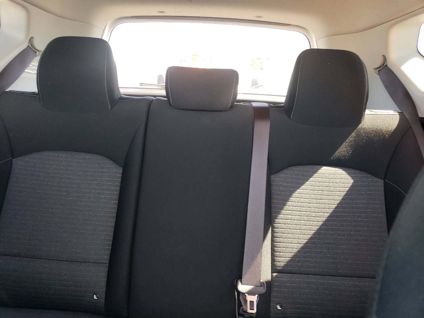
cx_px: 212
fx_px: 318
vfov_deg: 53.1
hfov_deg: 67.3
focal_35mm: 26
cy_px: 159
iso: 67
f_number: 1.5
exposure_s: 1/60.2
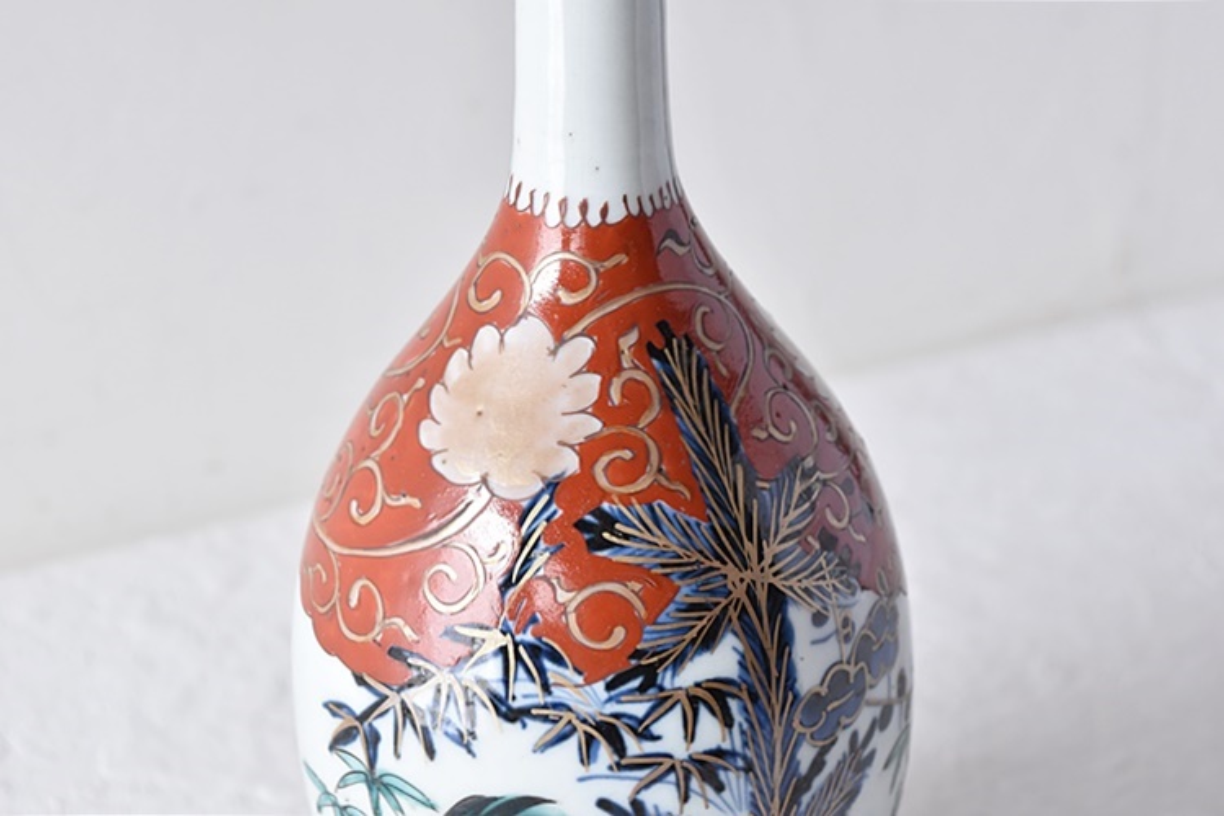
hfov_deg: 24.6
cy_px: 408
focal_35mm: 82
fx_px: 2805
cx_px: 612
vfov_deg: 16.6
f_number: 5.6
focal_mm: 55
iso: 800
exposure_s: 1/40
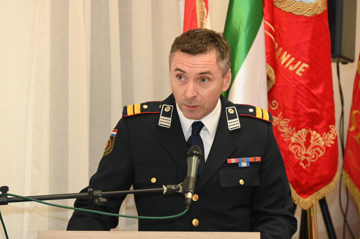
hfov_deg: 15.2
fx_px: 1349
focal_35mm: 135
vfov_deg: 10.1
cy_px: 120
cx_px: 180
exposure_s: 1/160
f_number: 6.3
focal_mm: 135
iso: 8000
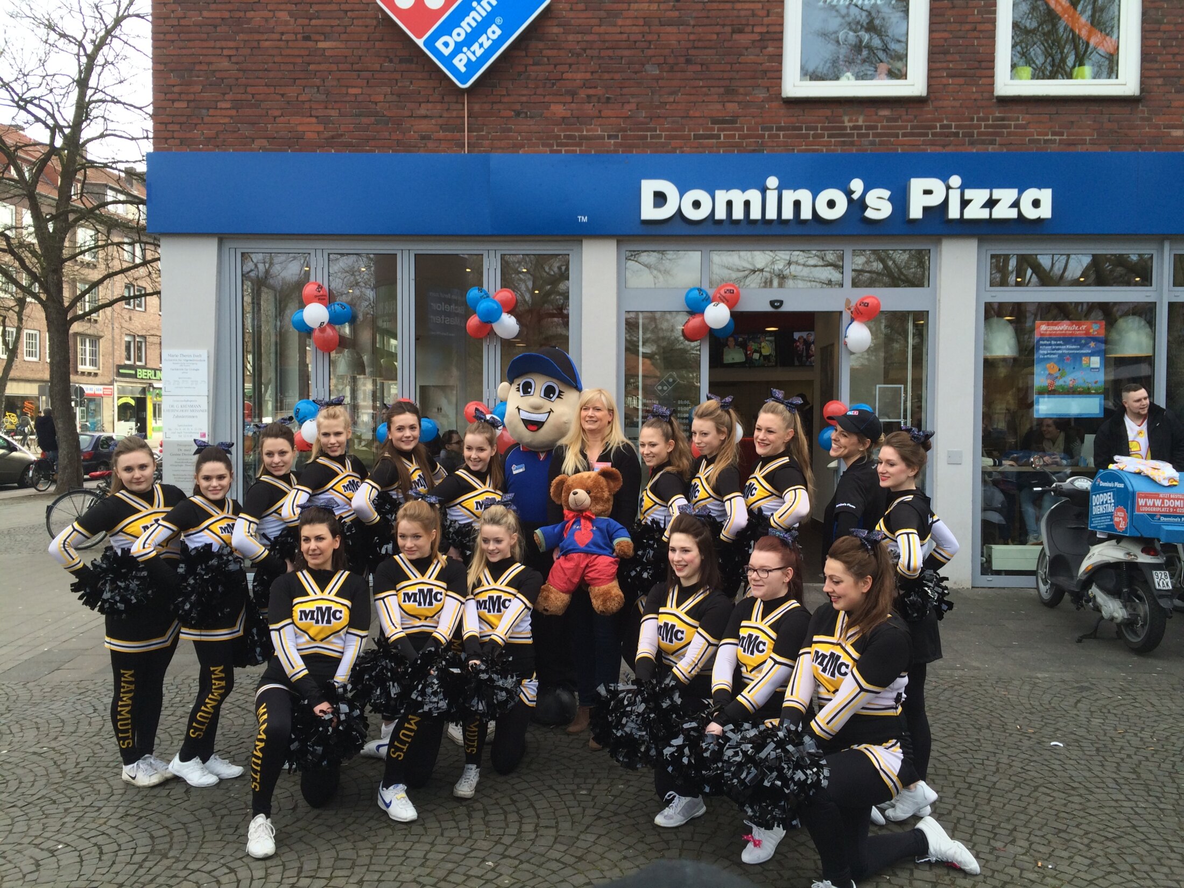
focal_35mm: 29
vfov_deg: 48.2
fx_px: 992
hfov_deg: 61.7
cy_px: 444
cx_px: 592
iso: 32
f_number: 2.2
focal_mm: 4.15
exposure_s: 1/323
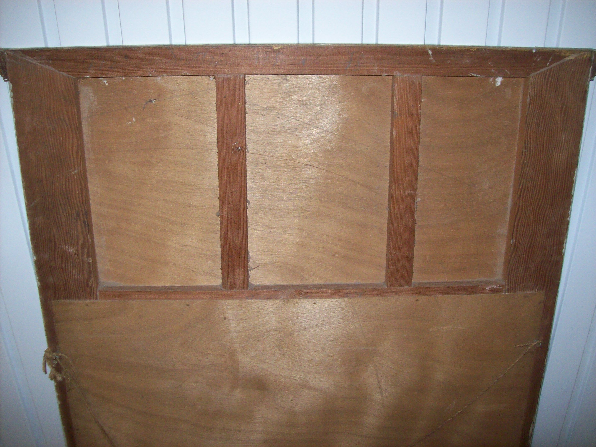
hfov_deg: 51.4
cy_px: 224
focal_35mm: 36
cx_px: 298
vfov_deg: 39.6
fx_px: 620
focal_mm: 6
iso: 200
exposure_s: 1/64
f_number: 2.7
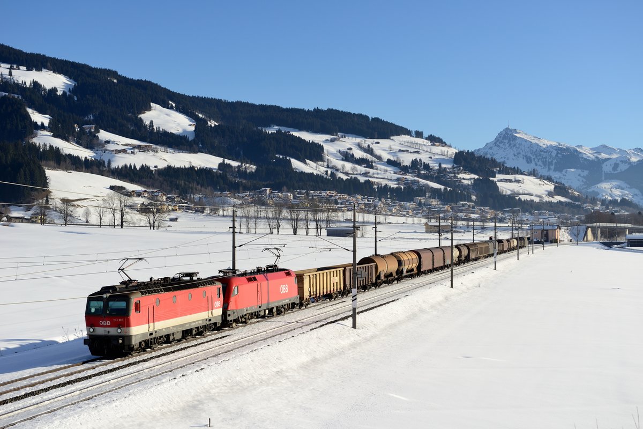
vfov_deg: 24.2
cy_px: 214
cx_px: 322
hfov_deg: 35.6
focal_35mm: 56
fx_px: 1000
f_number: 6.3
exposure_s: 1/1600
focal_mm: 56
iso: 200
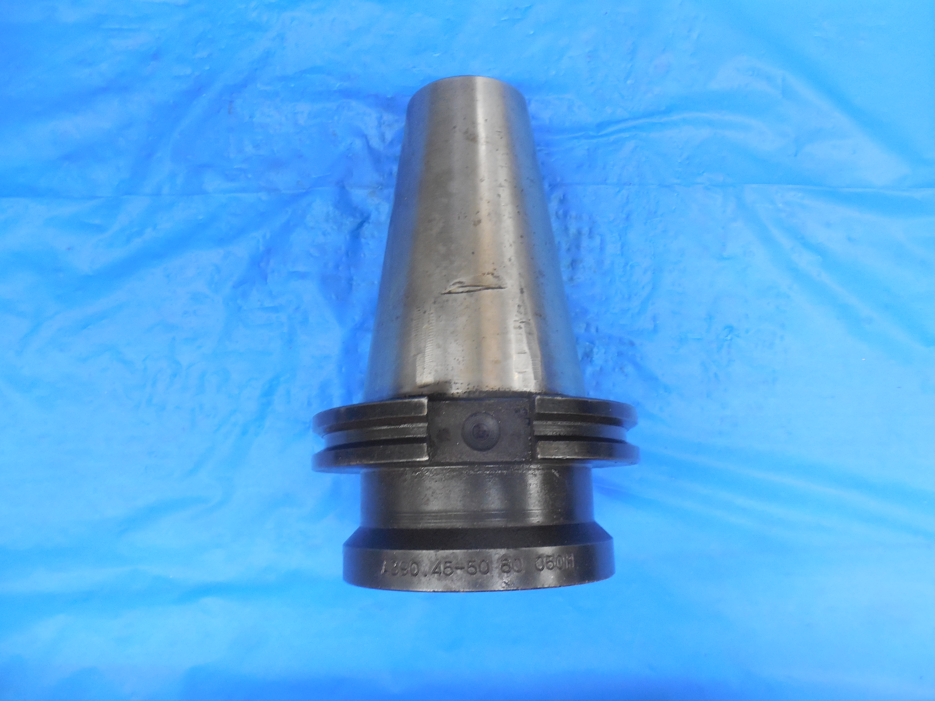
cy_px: 350
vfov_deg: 54.9
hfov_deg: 69.4
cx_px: 468
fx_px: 675
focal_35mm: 25
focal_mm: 4.5
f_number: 3.3
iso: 400
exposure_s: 1/20
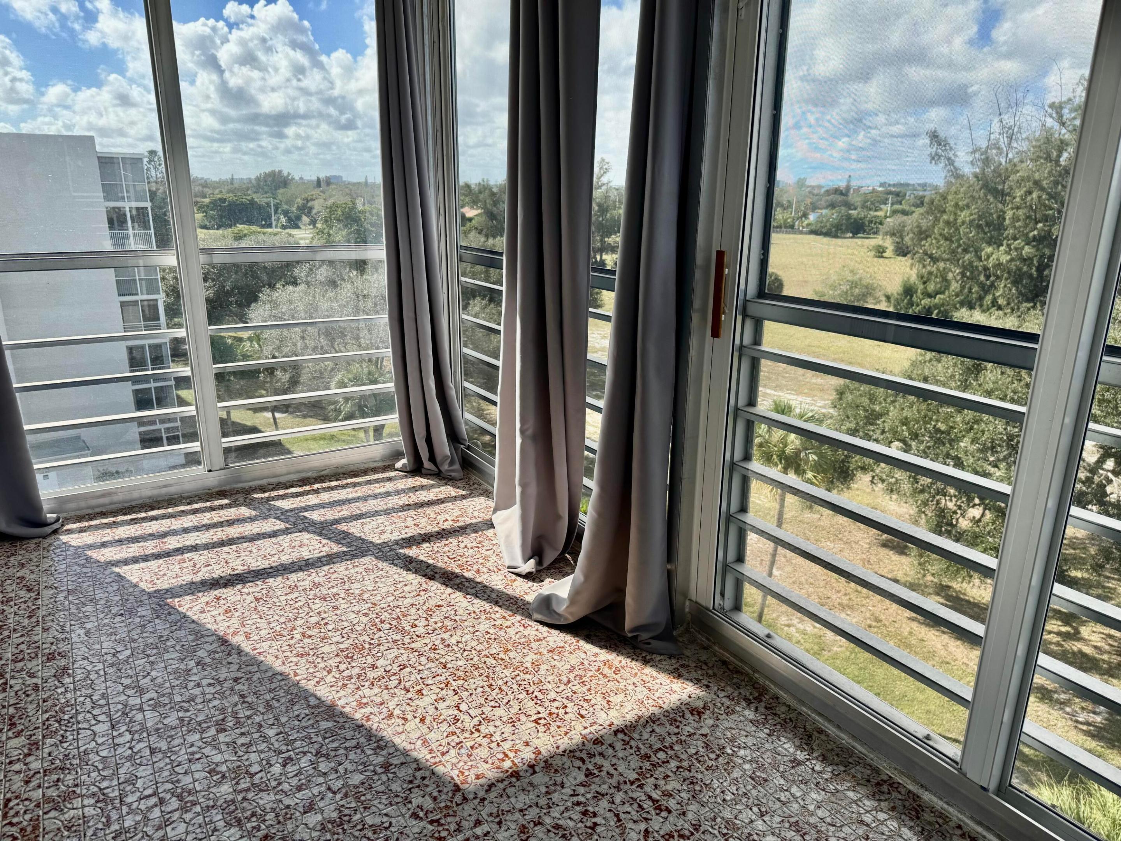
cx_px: 560
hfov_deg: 71.6
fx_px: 777
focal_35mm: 24
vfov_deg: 56.8
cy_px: 420
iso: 80
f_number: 1.78
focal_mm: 6.76
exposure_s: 1/1059
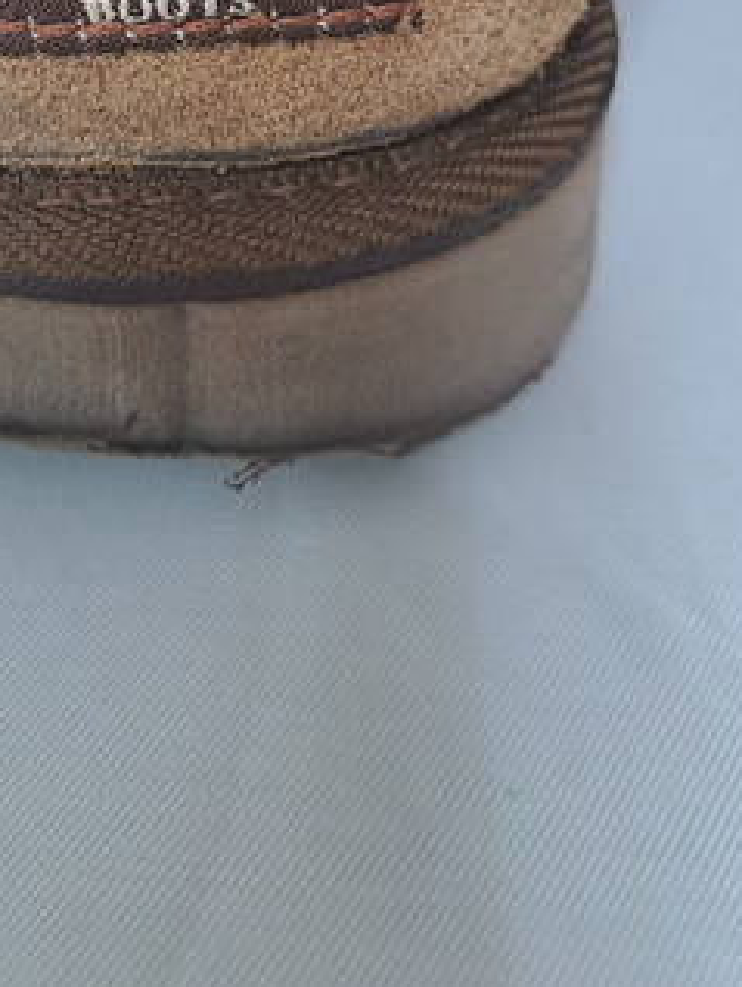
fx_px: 1684
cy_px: -164
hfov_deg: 24.5
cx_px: 166
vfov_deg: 28.8
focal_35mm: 59
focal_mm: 4.65
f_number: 1.8
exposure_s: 1/50
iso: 160
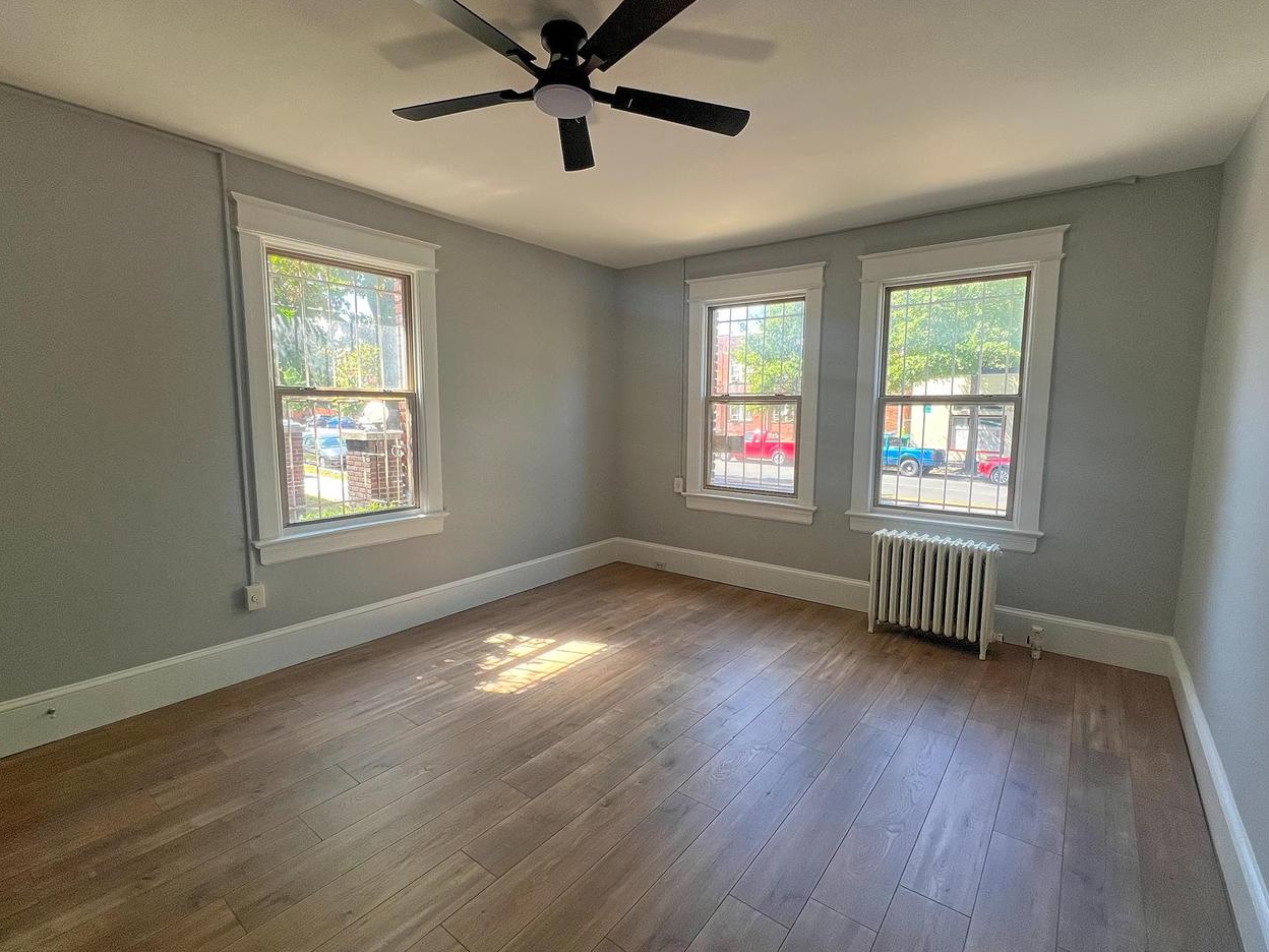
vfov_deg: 81.7
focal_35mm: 15
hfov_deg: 98.2
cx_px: 649
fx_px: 550
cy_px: 477
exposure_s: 1/99
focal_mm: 1.6
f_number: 1.8
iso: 64
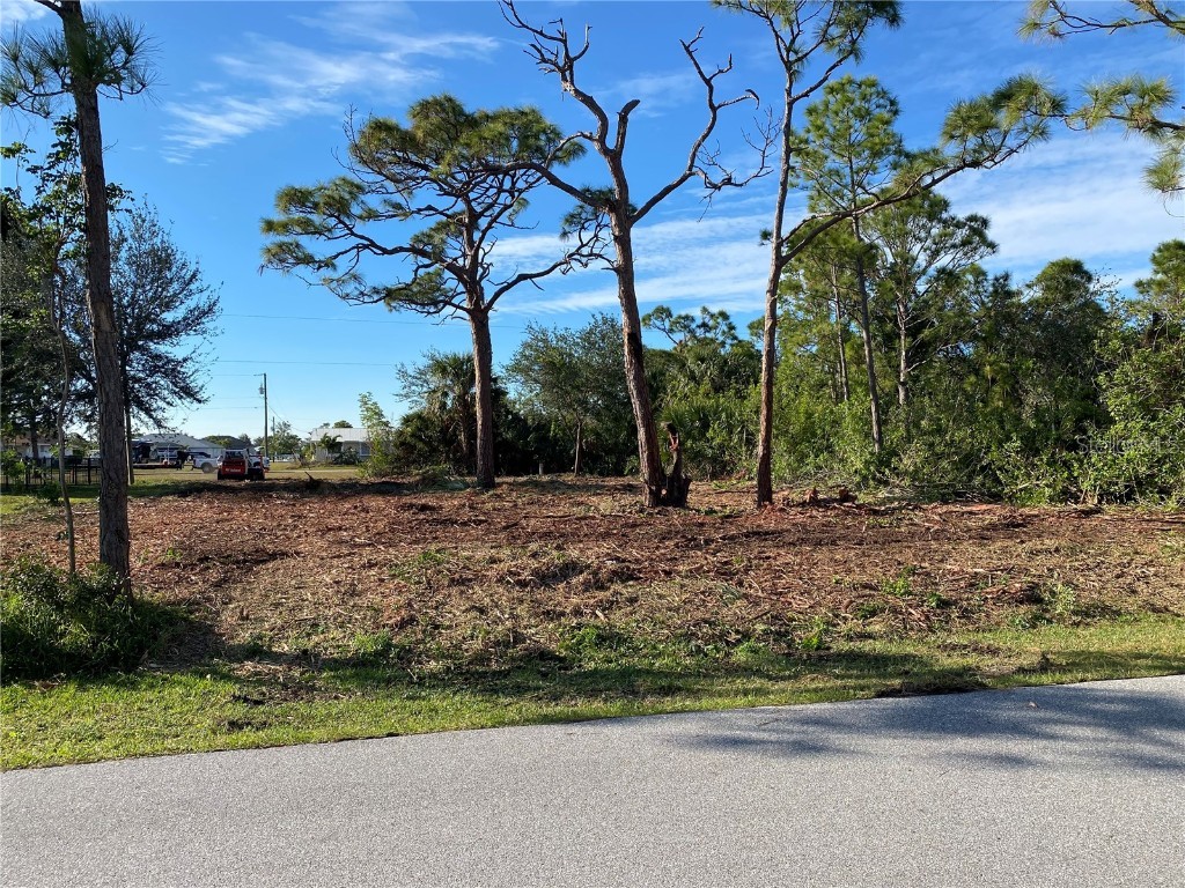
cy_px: 444
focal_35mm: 26
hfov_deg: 67.3
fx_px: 890
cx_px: 592
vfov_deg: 53.1
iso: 32
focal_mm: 4.25
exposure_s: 1/2183
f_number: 1.8
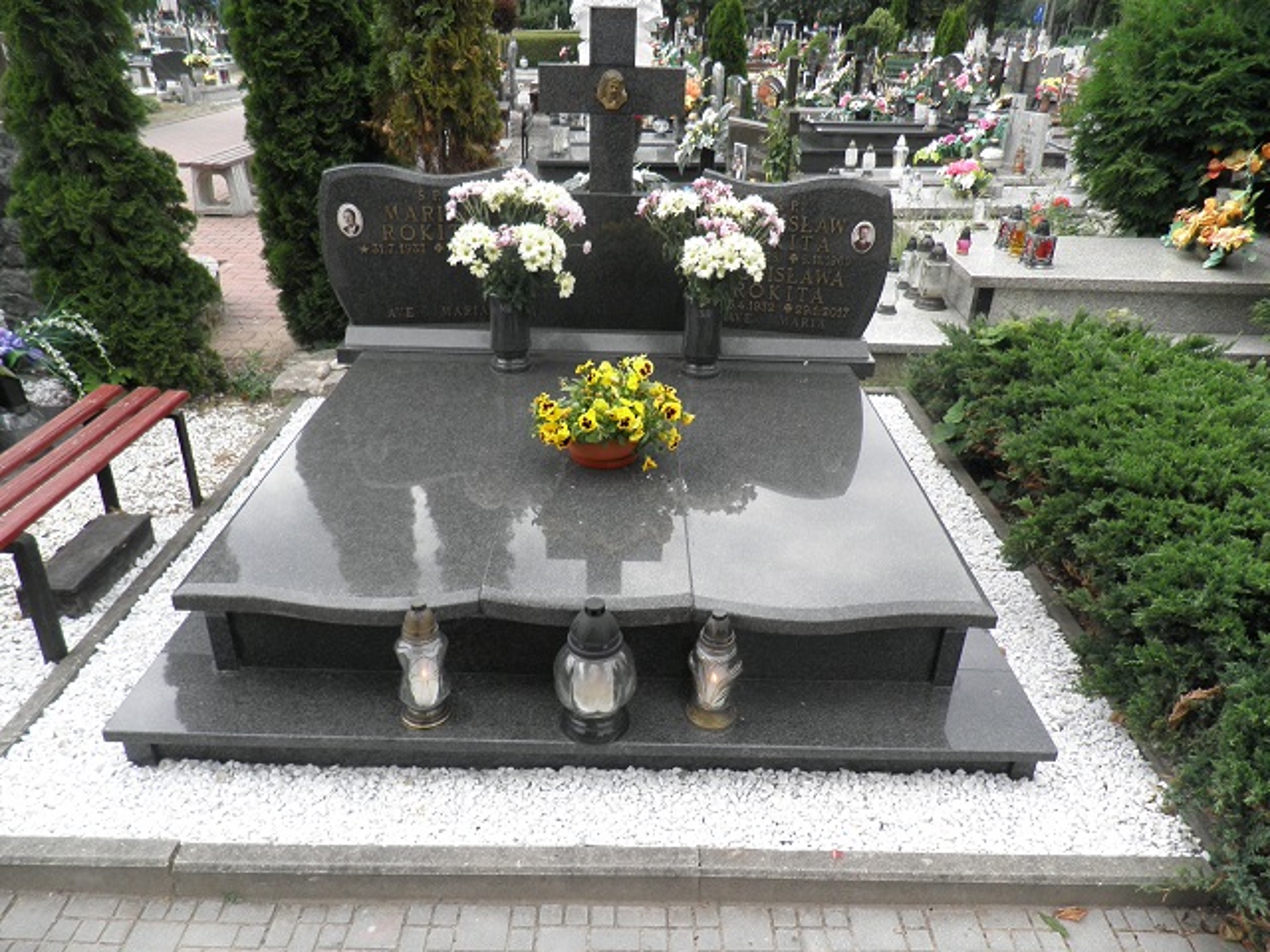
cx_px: 635
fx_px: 881
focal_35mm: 24
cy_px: 476
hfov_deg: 71.6
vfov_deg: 56.8
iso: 64
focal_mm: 4.3
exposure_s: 1/125
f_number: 3.3
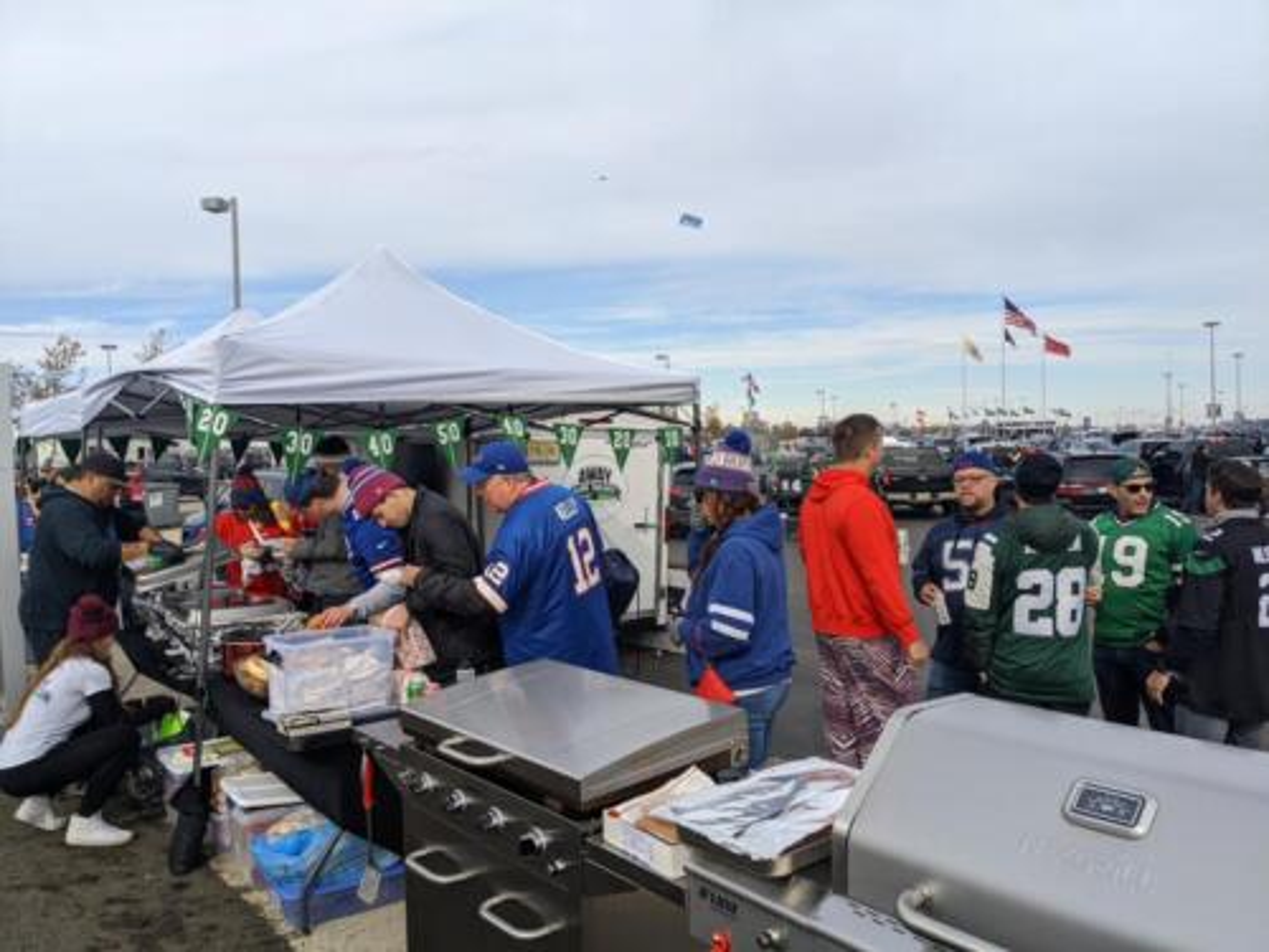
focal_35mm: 27
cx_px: 634
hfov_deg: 65.3
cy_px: 476
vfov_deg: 51.4
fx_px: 990
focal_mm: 4.38
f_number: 1.73
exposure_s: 1/2347
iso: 56
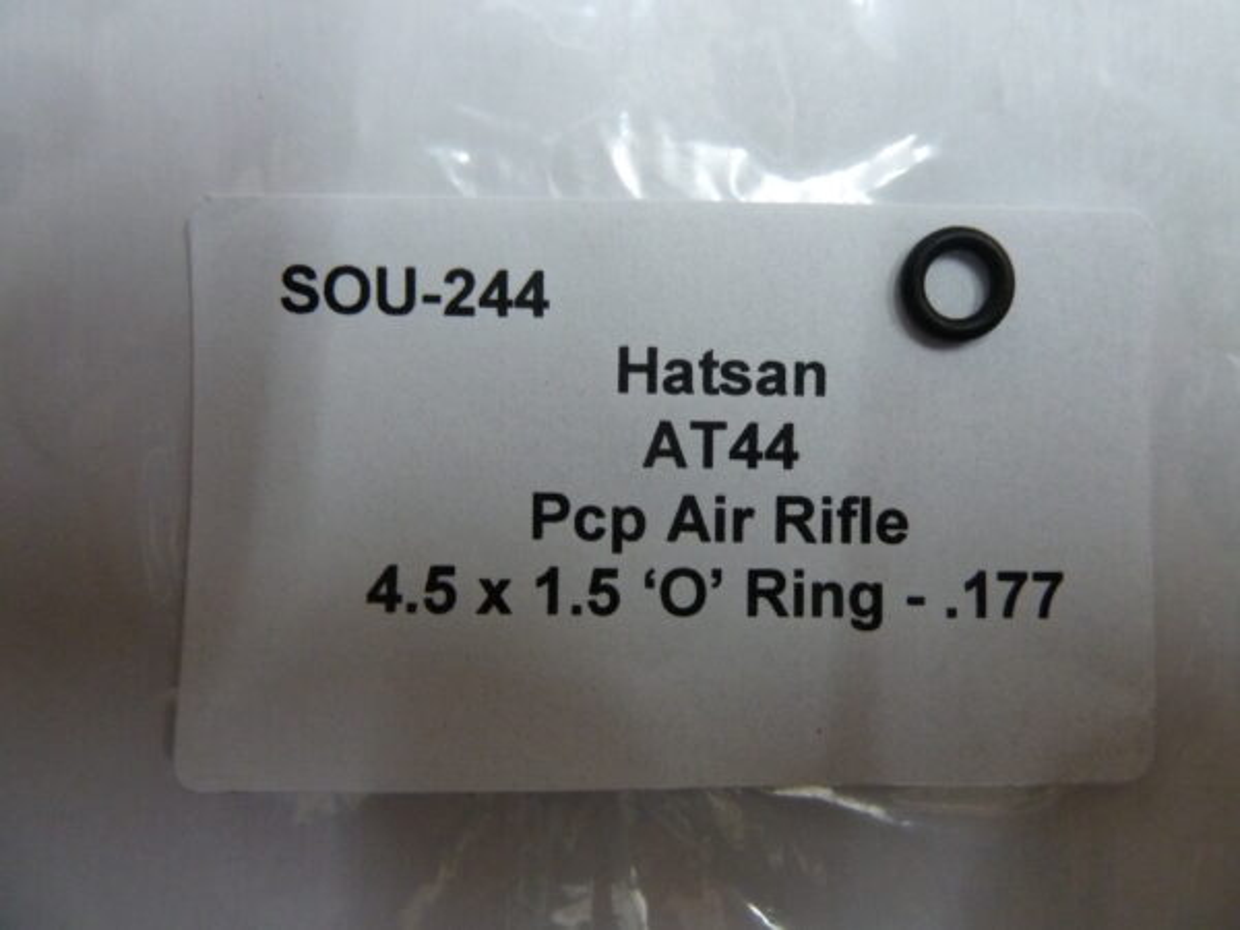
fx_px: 896
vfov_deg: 54.9
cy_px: 465
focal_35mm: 25
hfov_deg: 69.4
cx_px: 620
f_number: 3.3
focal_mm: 4.1
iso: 400
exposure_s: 1/20
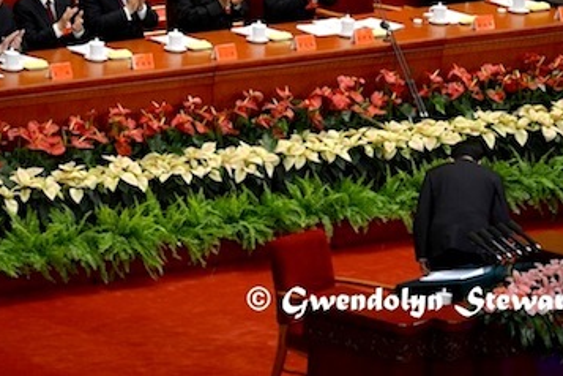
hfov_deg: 4.9
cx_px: 311
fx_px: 6568
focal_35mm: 420
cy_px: 115
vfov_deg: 3.3
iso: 2000
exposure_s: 1/160
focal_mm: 300
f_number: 5
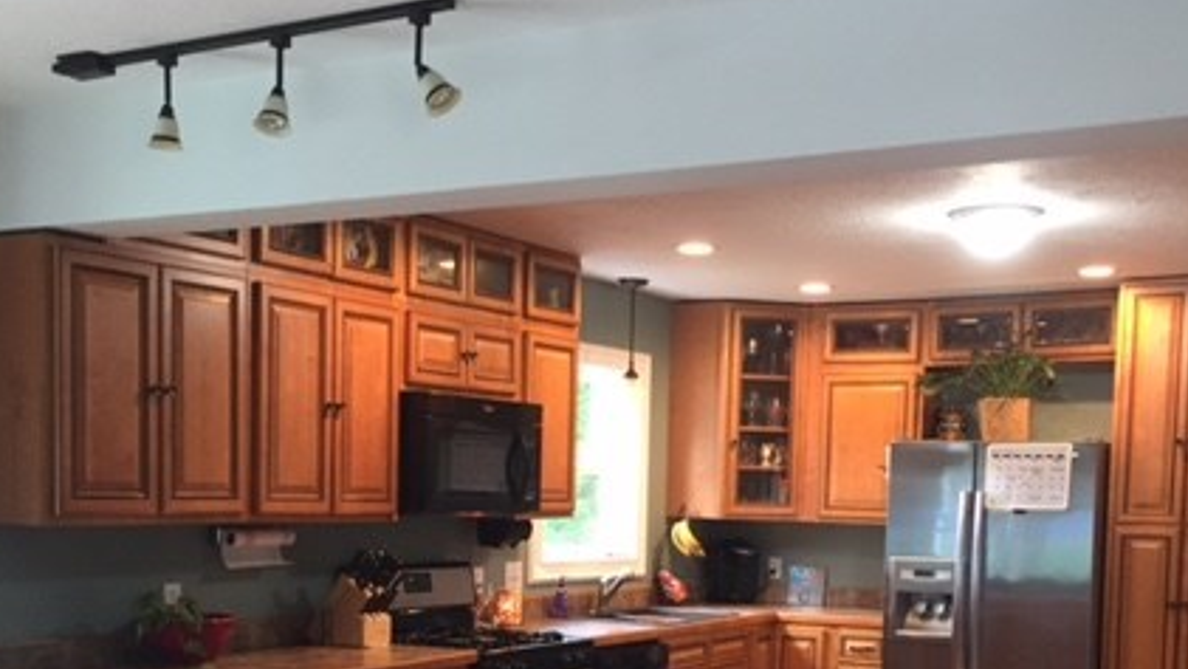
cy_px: 601
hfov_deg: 42.9
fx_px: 1512
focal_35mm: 48
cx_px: 567
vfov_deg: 24.2
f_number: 2.2
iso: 125
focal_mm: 4.15
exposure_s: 1/30
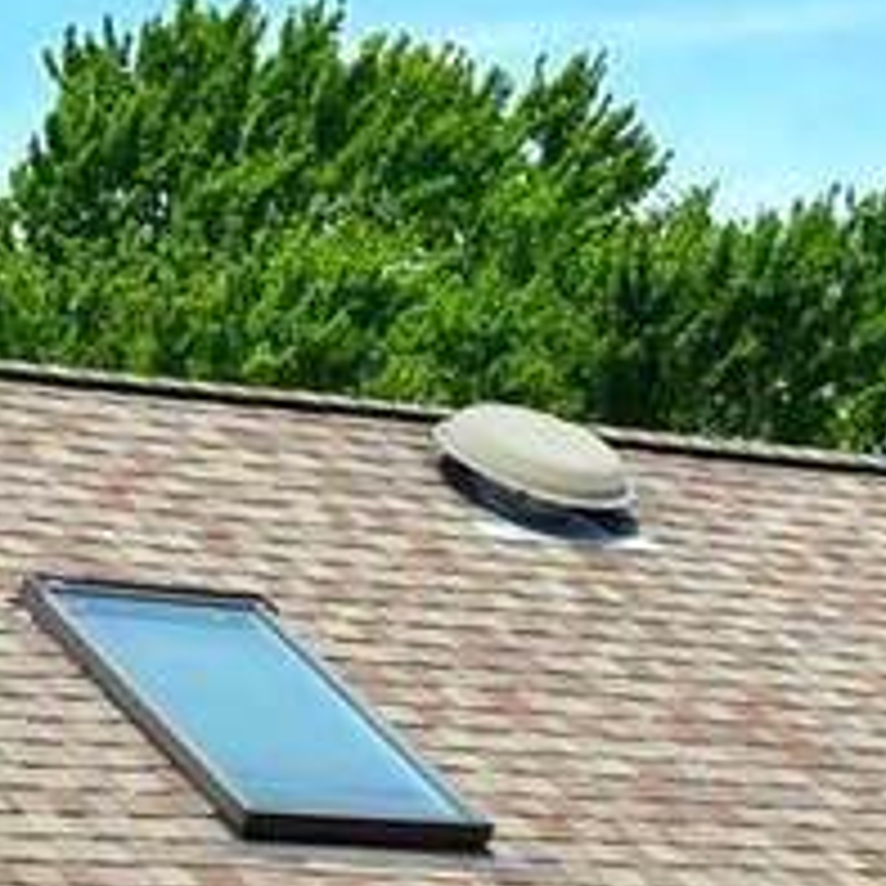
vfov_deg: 10.4
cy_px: 1005
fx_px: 4807
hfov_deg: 10.5
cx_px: 423
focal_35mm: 166
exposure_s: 1/320
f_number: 9
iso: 100
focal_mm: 20
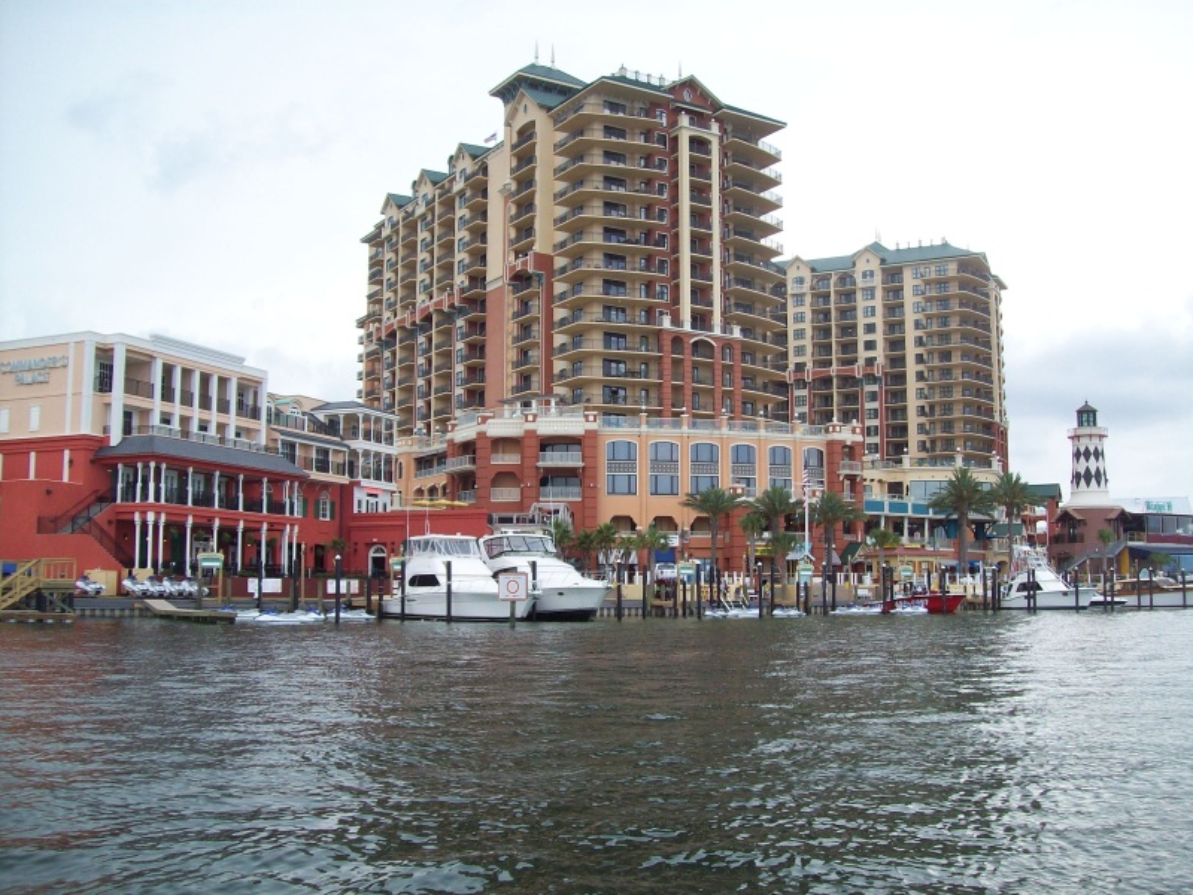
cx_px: 596
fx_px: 1241
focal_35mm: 36
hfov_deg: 51.4
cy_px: 448
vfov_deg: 39.7
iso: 80
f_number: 2.7
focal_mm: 6
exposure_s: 1/437
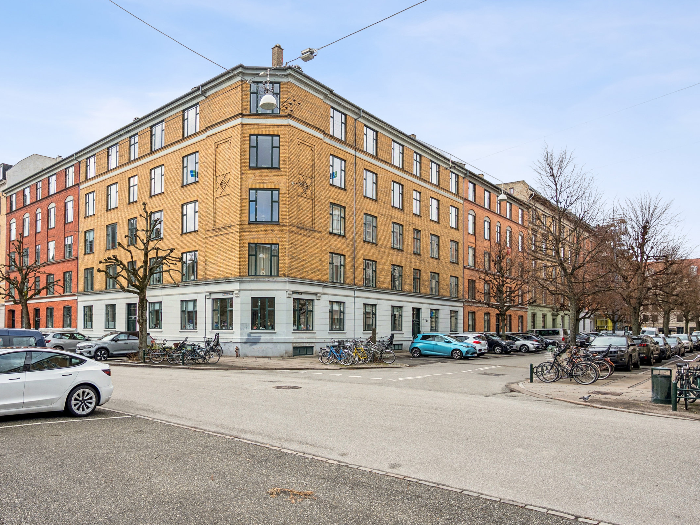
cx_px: 273
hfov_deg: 73.0
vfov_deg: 58.9
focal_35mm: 23
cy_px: 261
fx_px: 465
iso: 400
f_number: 4
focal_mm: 17
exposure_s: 1/1250
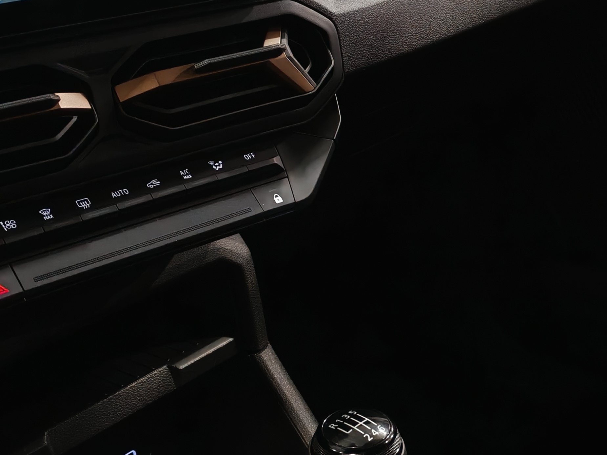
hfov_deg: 26.3
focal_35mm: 73
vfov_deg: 20.2
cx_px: 467
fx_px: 1280
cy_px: 199
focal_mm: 6.12
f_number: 1.9
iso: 1250
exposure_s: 1/50
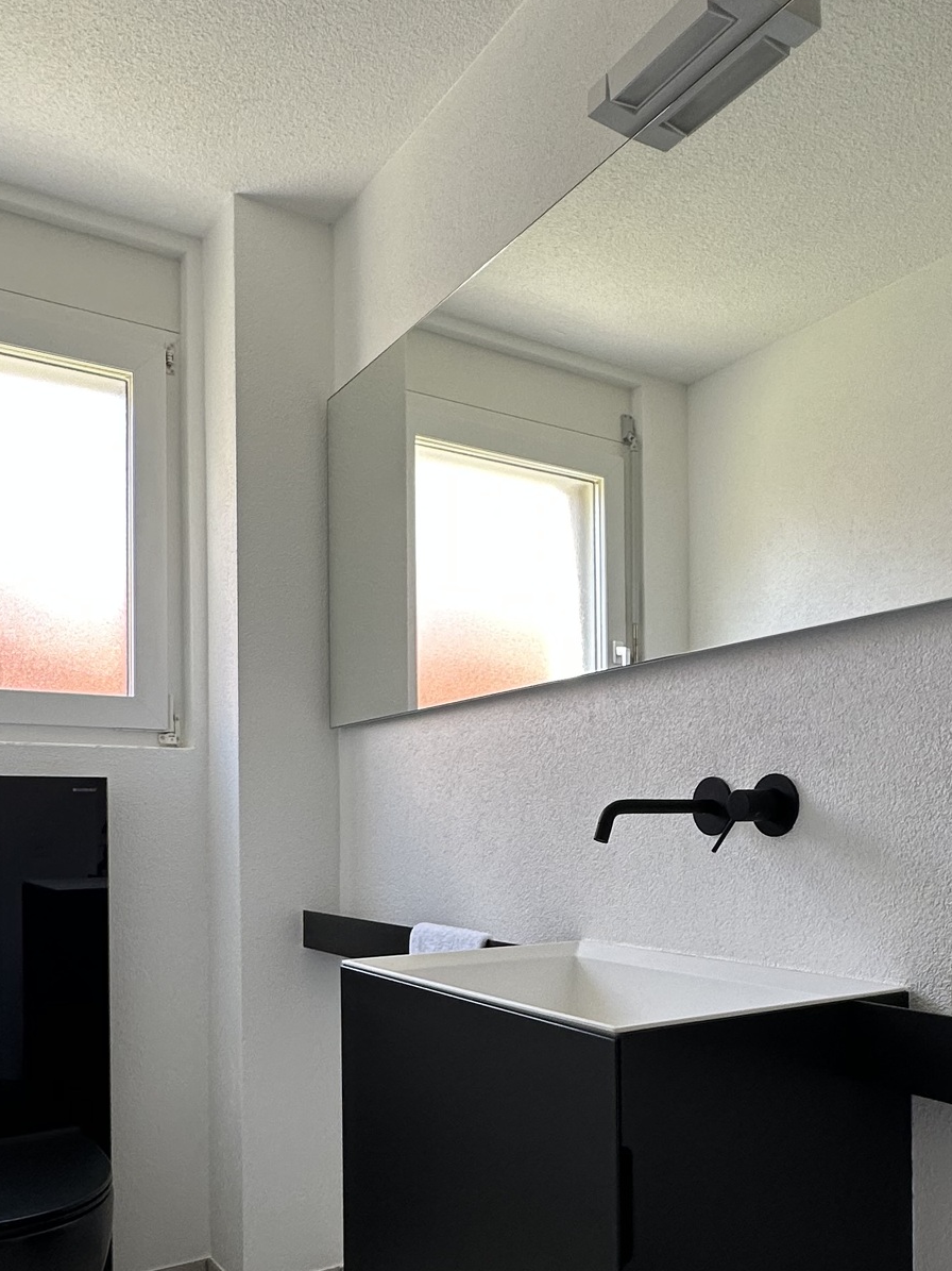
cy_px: 820
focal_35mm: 30
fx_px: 1100
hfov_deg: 46.5
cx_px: 582
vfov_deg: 58.9
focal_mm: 2.22
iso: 100
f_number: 2.2
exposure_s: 1/99
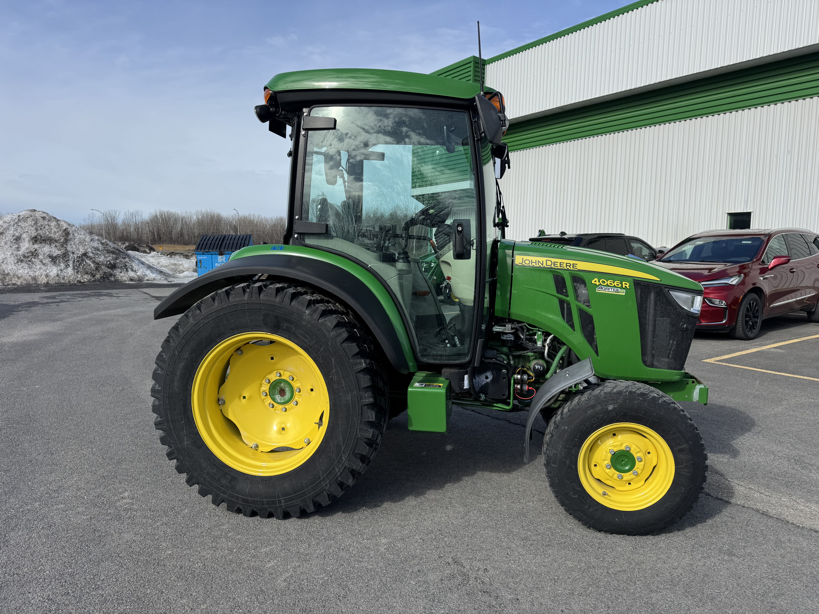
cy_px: 307
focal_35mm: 24
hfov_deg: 71.6
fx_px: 568
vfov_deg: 56.8
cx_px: 410
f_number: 1.78
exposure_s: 1/4310
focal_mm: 6.76
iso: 80
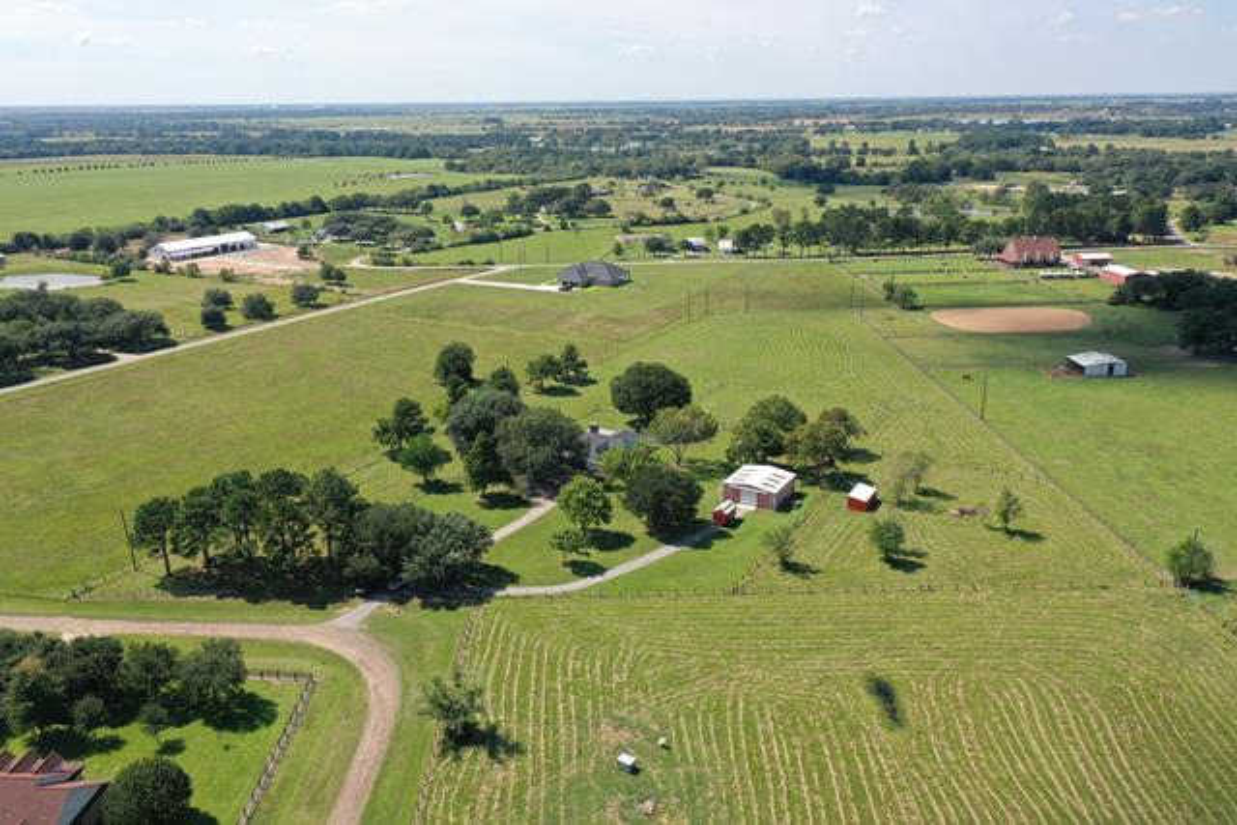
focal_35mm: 28
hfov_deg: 65.5
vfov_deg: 46.4
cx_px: 618
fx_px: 962
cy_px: 412
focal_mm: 10.26
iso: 100
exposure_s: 1/400
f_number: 5.6
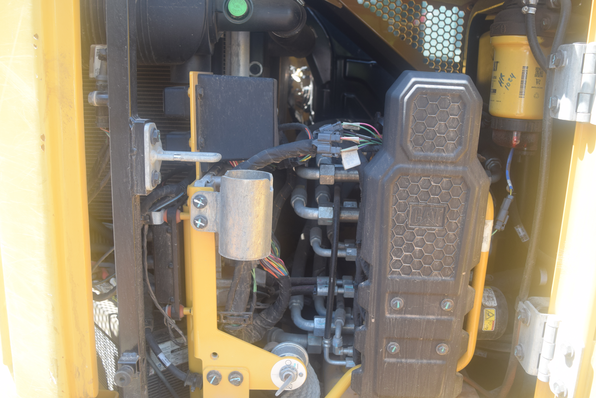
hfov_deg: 55.1
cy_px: 199
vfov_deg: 38.4
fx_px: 571
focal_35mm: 34
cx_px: 298
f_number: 6.3
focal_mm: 23
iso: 400
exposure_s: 1/160
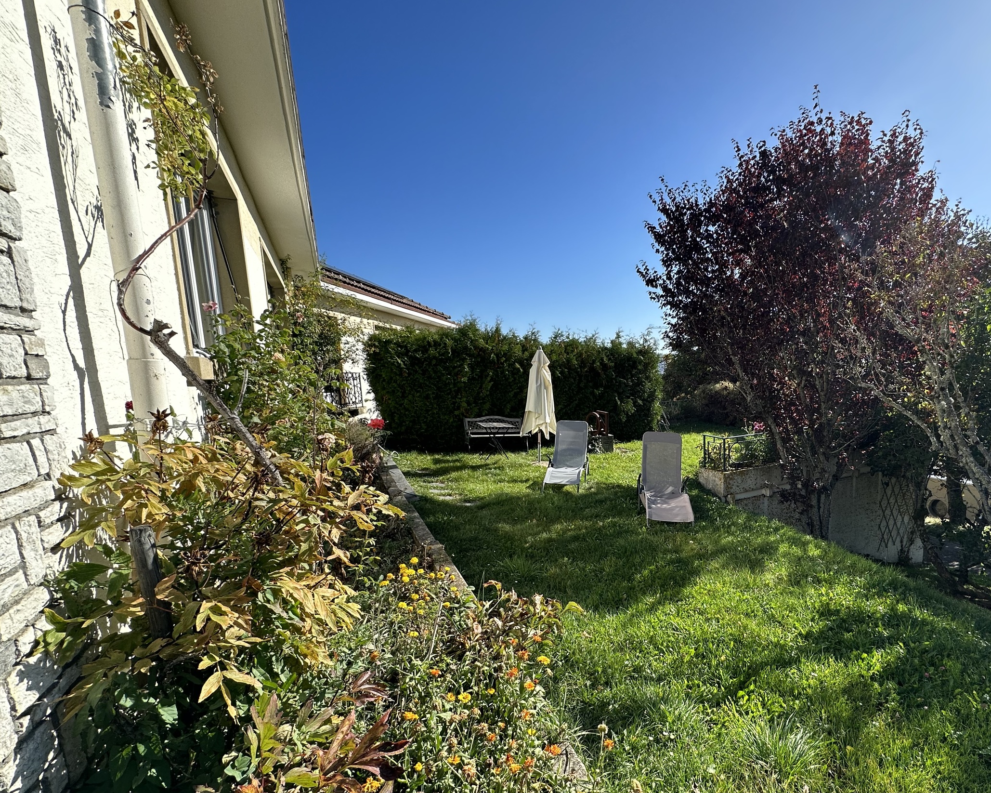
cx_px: 616
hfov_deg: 88.0
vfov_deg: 76.7
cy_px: 436
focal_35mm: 17
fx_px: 499
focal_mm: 2.22
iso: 40
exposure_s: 1/836
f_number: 2.2
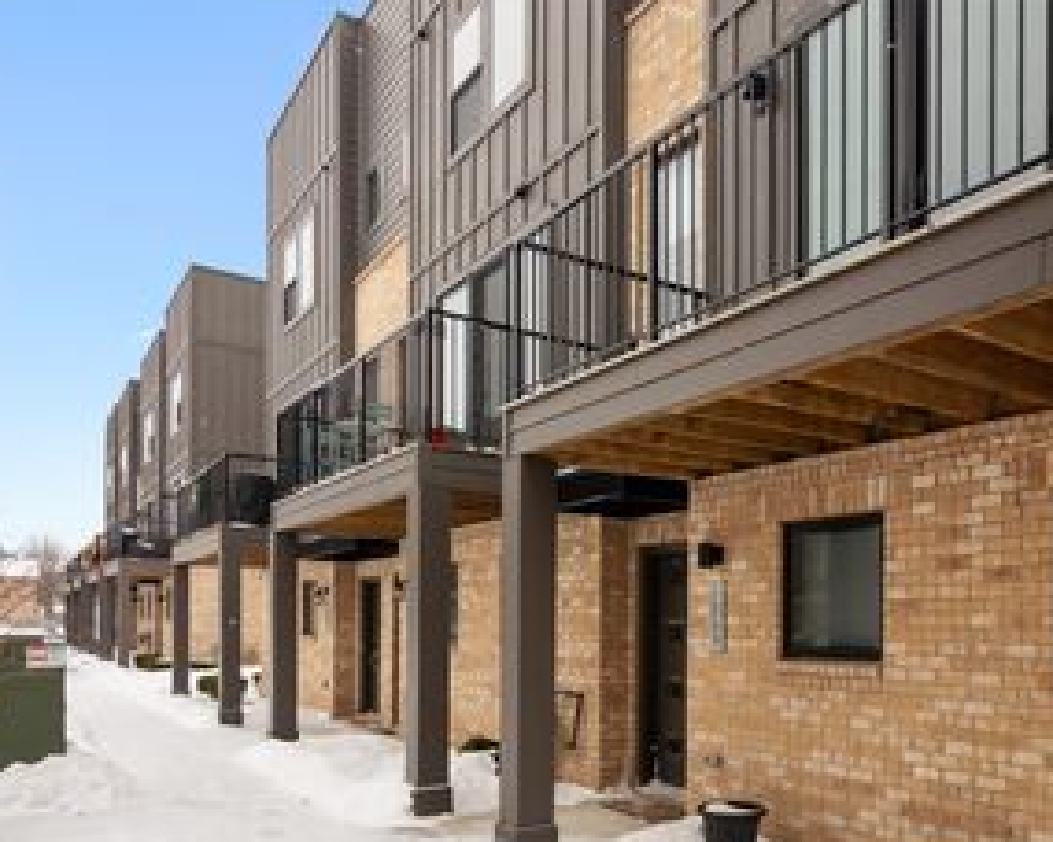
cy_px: 604
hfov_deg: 60.7
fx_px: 873
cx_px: 706
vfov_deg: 50.0
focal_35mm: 28
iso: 400
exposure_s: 1/200
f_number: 9
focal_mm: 17
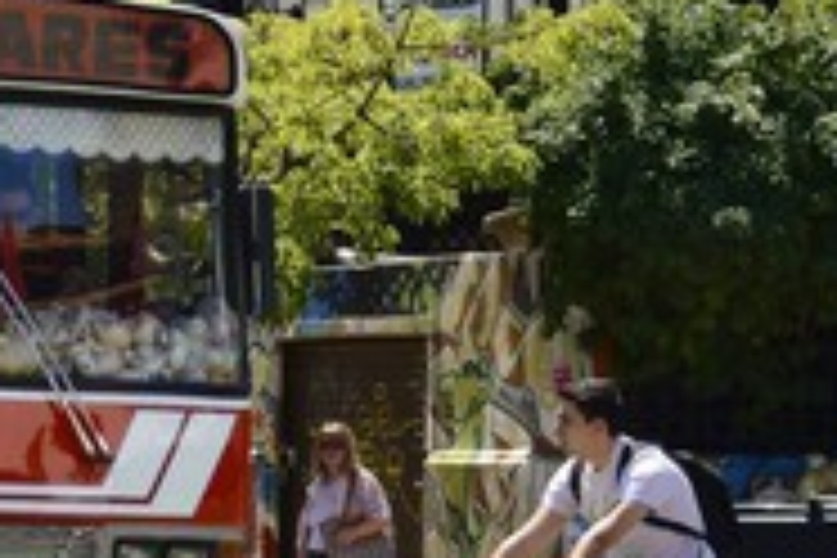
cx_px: -38
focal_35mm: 158
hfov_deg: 12.8
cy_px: 392
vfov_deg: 8.7
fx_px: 3673
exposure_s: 1/250
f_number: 10
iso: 200
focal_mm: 70
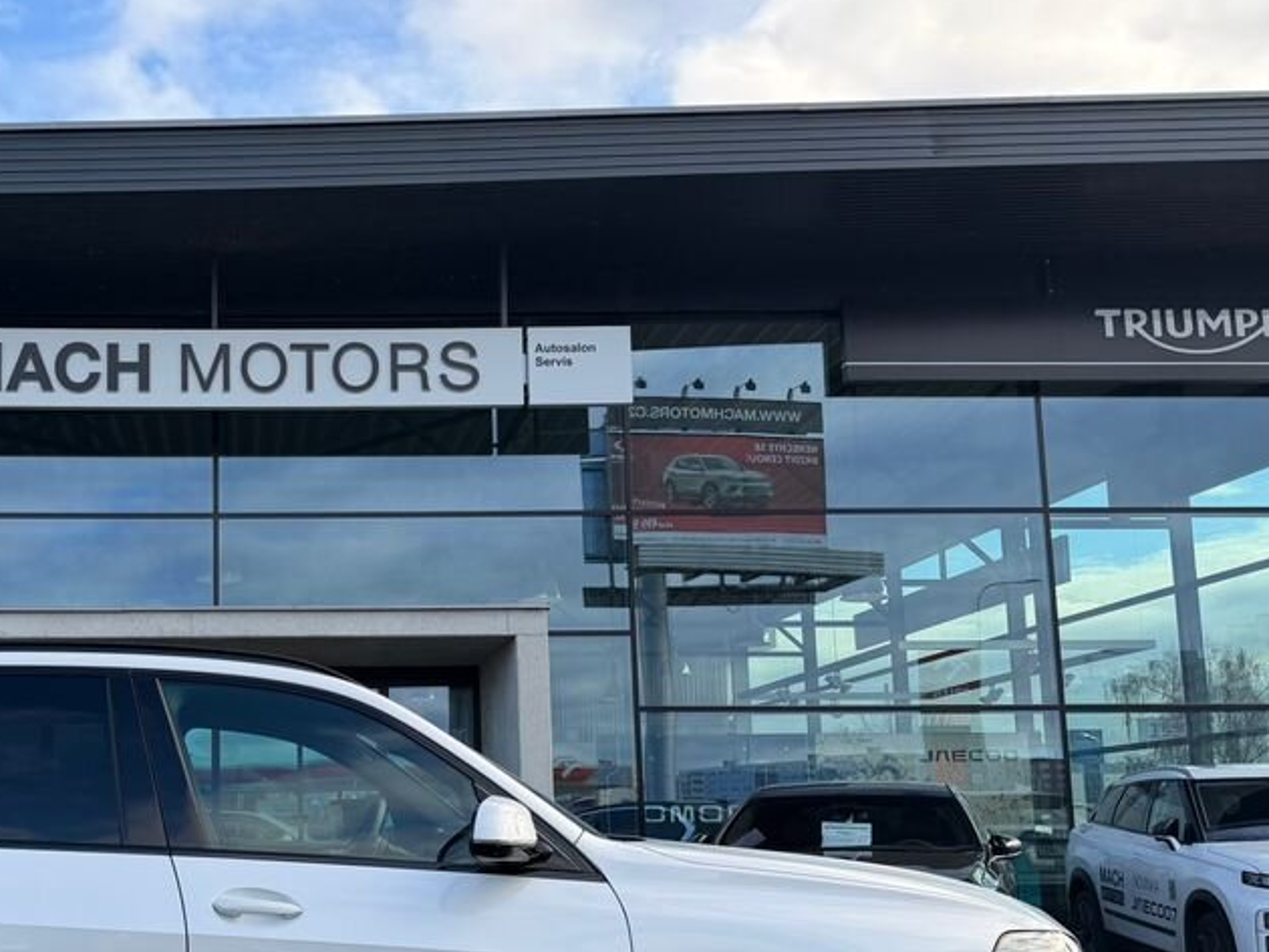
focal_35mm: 39
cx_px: 260
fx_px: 1430
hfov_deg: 45.5
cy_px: 646
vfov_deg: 36.4
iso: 80
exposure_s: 1/1385
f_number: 1.78
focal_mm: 6.76
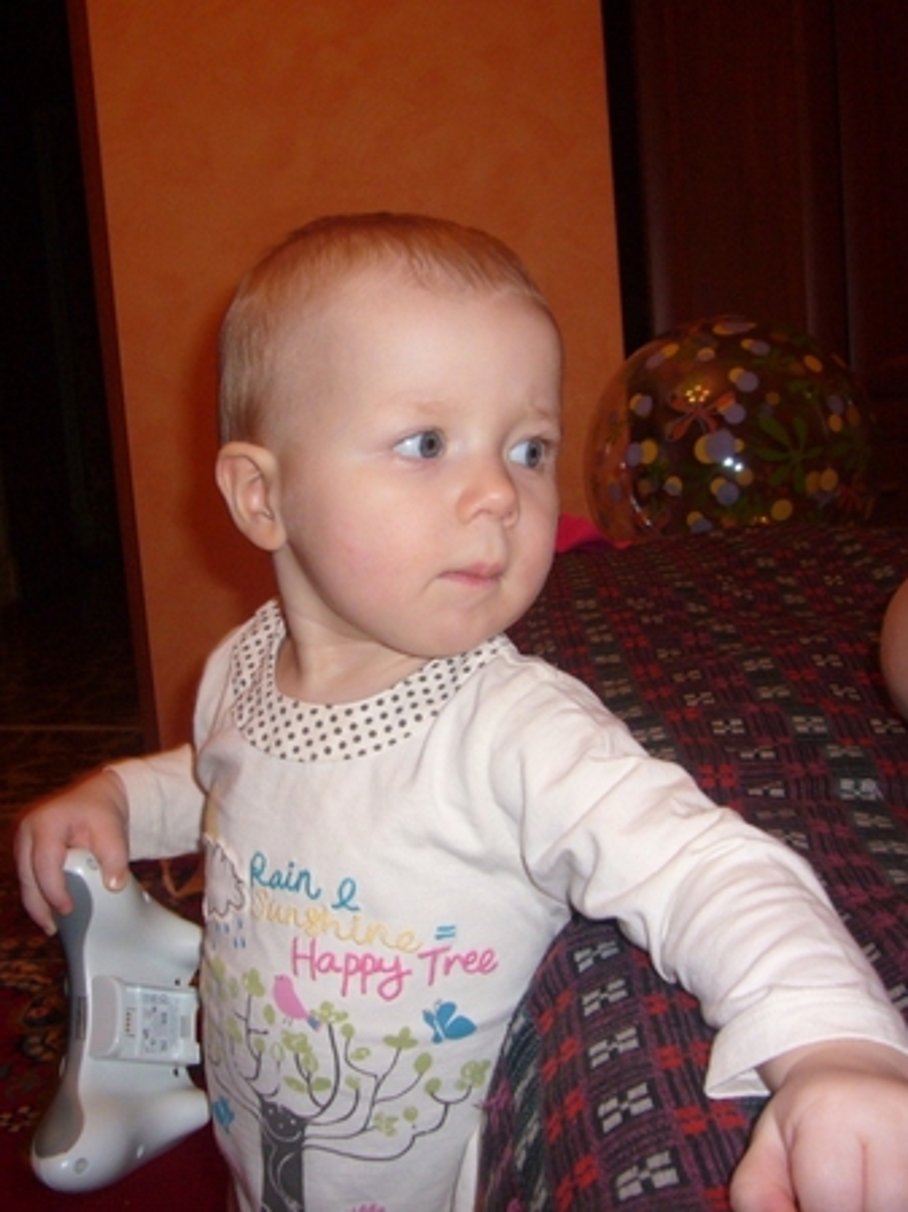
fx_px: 980
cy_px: 606
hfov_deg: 49.7
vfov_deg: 63.5
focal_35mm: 28
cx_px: 454
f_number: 2.8
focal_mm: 4.6
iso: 100
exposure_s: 1/30
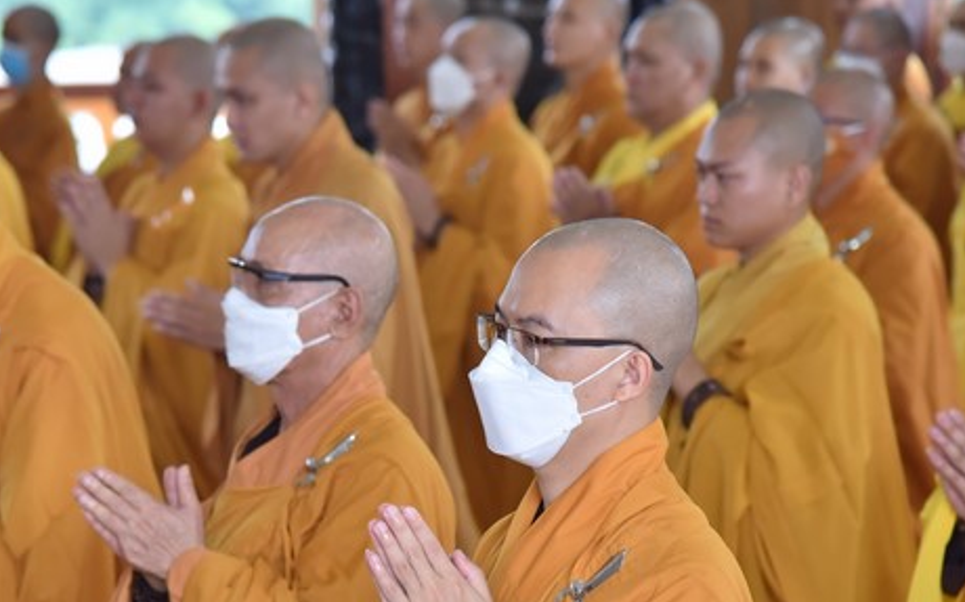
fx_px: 4548
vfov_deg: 7.6
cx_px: 396
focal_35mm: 173
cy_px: 438
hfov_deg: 12.1
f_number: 5
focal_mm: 120
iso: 1250
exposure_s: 1/160
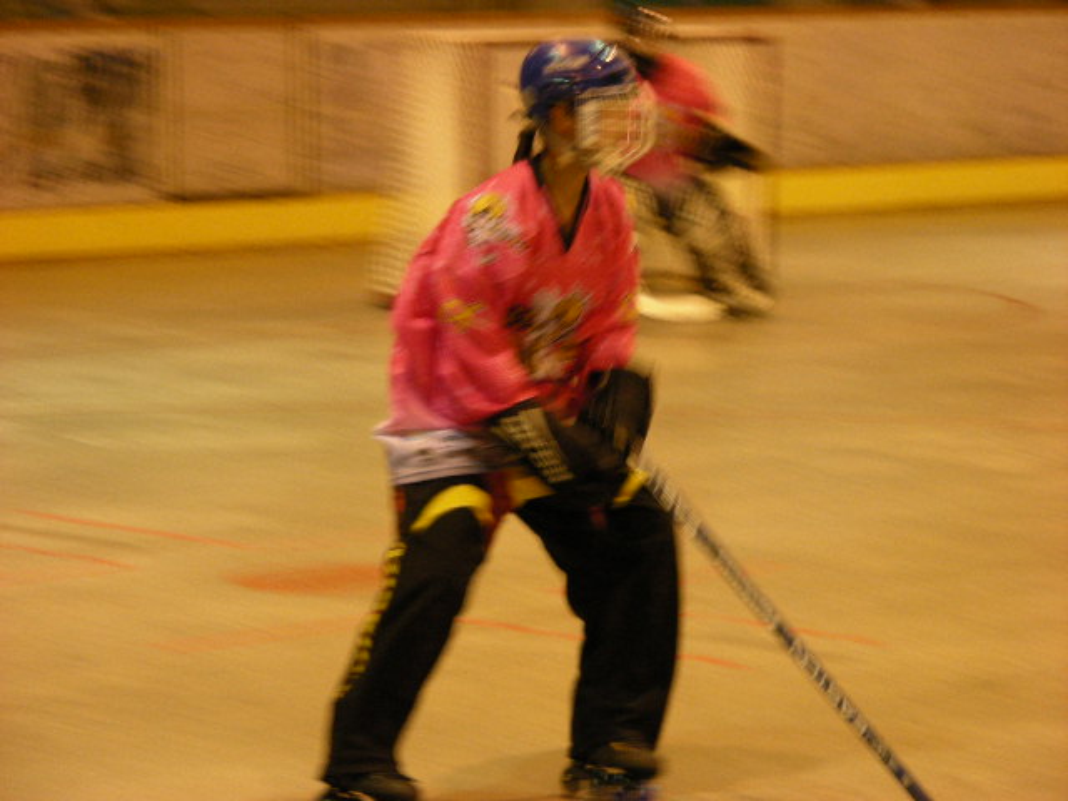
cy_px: 400
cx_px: 534
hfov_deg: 13.3
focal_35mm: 148
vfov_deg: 10.0
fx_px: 4566
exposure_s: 1/25.7
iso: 200
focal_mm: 24.7
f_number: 3.5
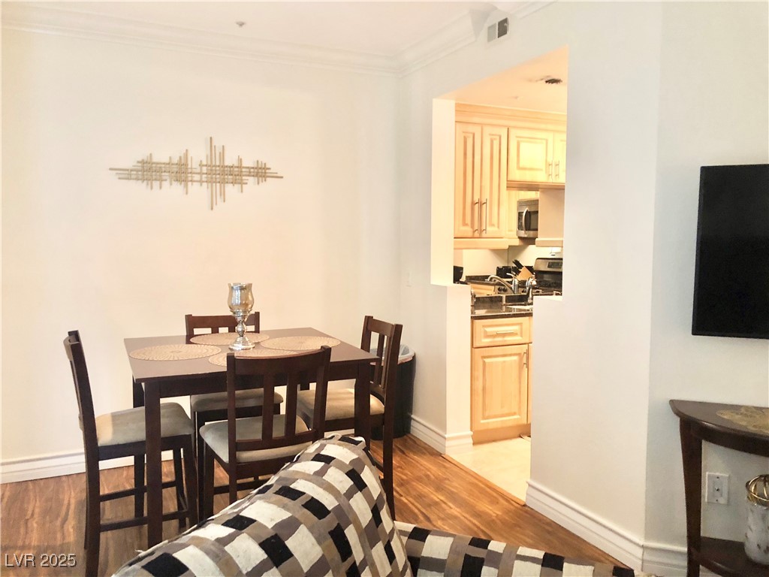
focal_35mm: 28
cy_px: 288
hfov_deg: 63.4
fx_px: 622
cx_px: 384
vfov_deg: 49.7
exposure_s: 1/12
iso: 100
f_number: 1.8
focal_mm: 3.99
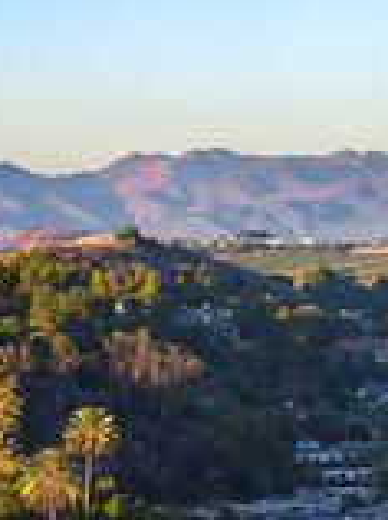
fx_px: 3327
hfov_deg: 6.5
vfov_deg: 8.9
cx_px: -411
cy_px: 400
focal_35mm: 222
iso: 200
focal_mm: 19.35
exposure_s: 1/400
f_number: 2.8
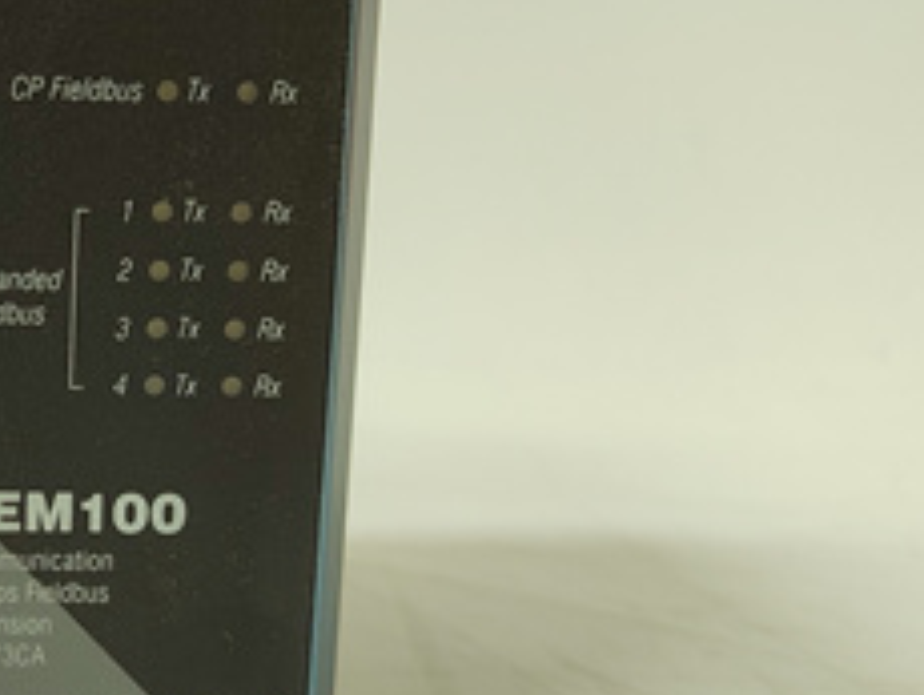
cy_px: 315
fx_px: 1336
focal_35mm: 50
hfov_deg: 33.9
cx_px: -56
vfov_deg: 29.1
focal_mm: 5.52
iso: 1463
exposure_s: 1/50
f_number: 1.9
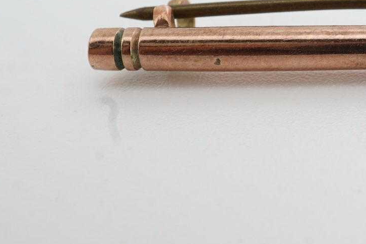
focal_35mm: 122
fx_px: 1240
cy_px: 33
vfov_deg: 11.2
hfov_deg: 16.0
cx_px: 465
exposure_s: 1/60
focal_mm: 30
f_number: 22
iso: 80
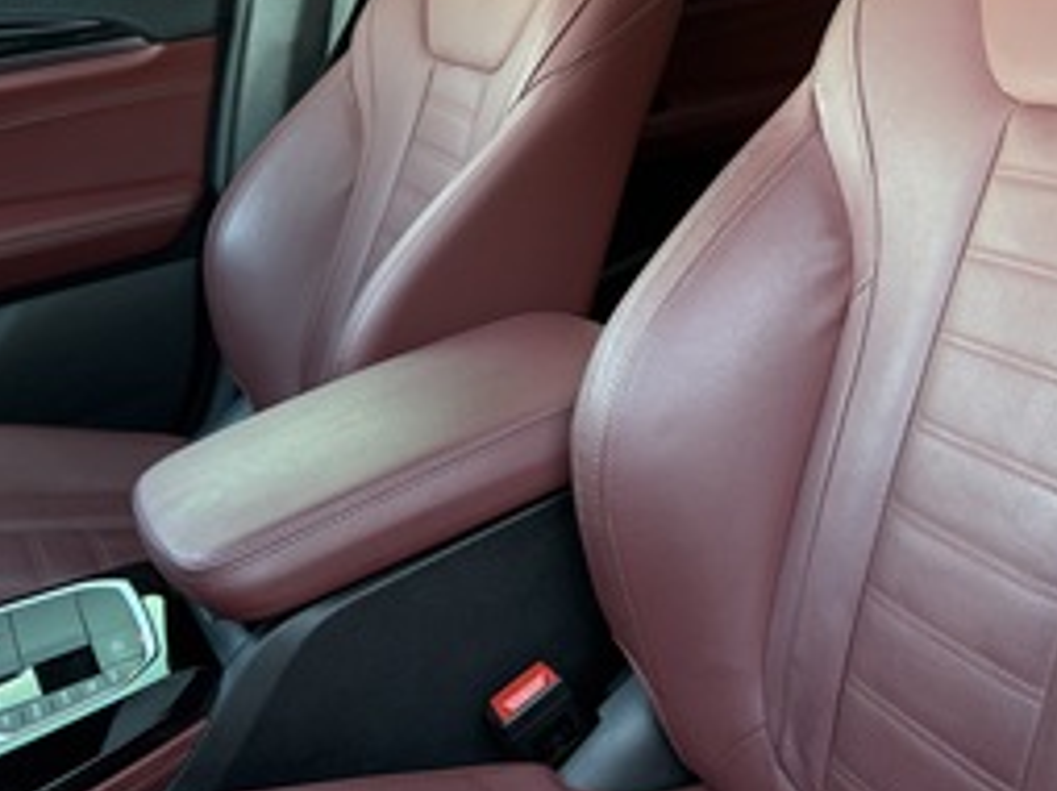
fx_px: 1312
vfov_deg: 32.7
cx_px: 707
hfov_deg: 43.3
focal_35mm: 43
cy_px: 164
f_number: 1.6
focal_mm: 5.96
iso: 160
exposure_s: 1/122
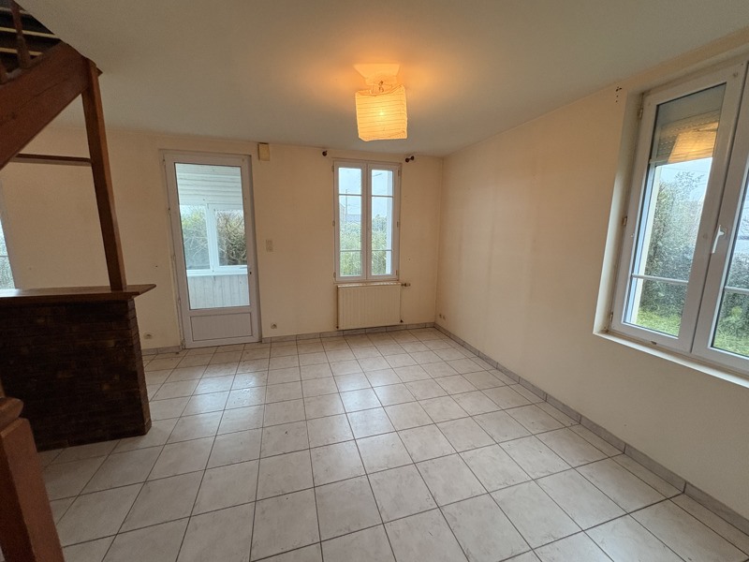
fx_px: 303
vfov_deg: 85.7
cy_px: 281
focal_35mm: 14
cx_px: 374
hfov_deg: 102.1
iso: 320
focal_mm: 2.22
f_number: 2.2
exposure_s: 1/100
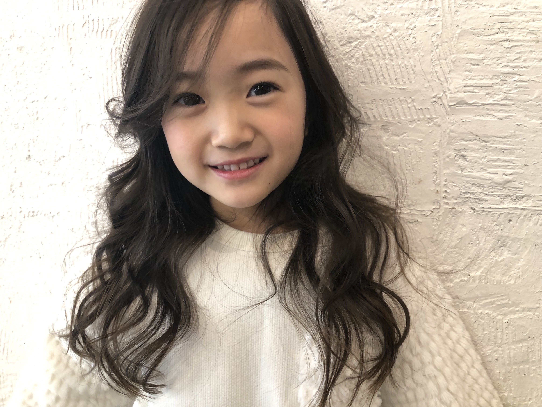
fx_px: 438
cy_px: 204
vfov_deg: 49.7
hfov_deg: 63.4
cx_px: 271
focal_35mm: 28
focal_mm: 3.99
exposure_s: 1/17
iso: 64
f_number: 1.8
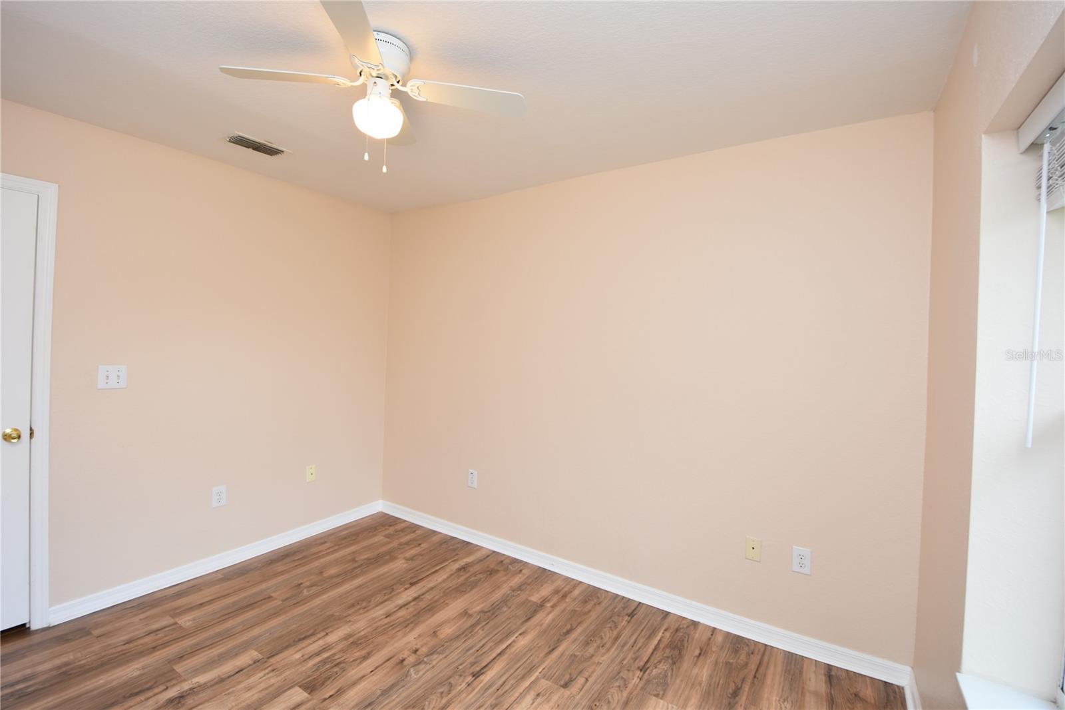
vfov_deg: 77.3
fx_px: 444
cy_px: 355
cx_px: 532
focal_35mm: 15
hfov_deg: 100.4
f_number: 4
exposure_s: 1/60
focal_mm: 10
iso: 250
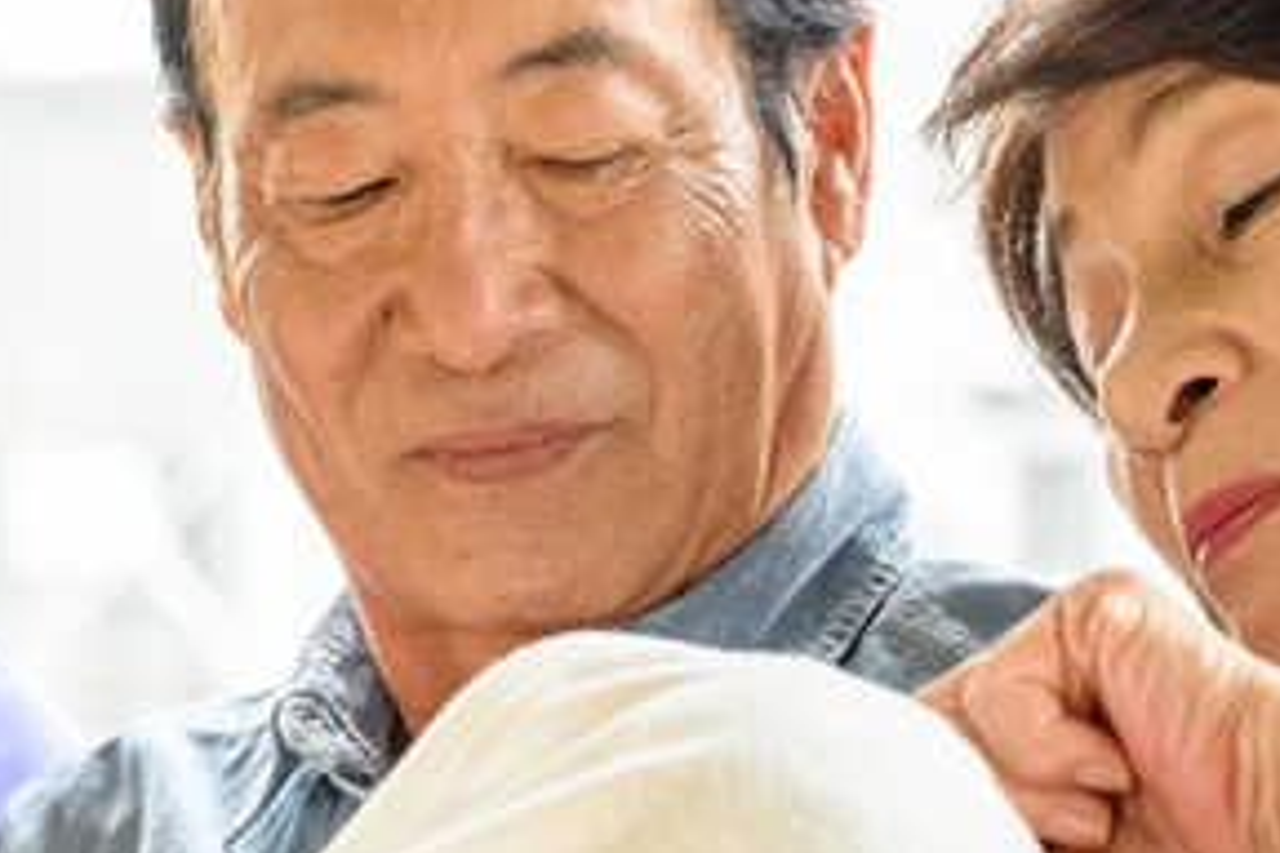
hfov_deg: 13.2
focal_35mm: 154
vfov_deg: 8.9
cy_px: 693
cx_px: 196
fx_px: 5475
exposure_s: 1/200
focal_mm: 60
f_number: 4
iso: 320
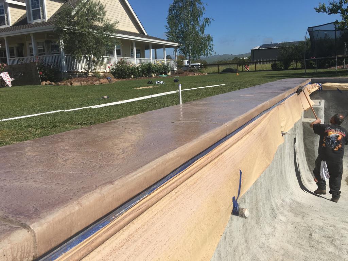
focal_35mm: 29
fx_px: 292
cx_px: 174
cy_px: 130
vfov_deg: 48.2
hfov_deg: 61.7
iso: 25
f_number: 2.2
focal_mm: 4.15
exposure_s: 1/2404
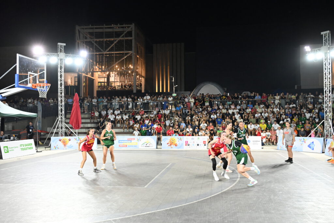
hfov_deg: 55.8
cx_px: 167
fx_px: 315
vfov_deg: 38.9
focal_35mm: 34
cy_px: 112
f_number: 4
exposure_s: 1/250
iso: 6400
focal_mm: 34
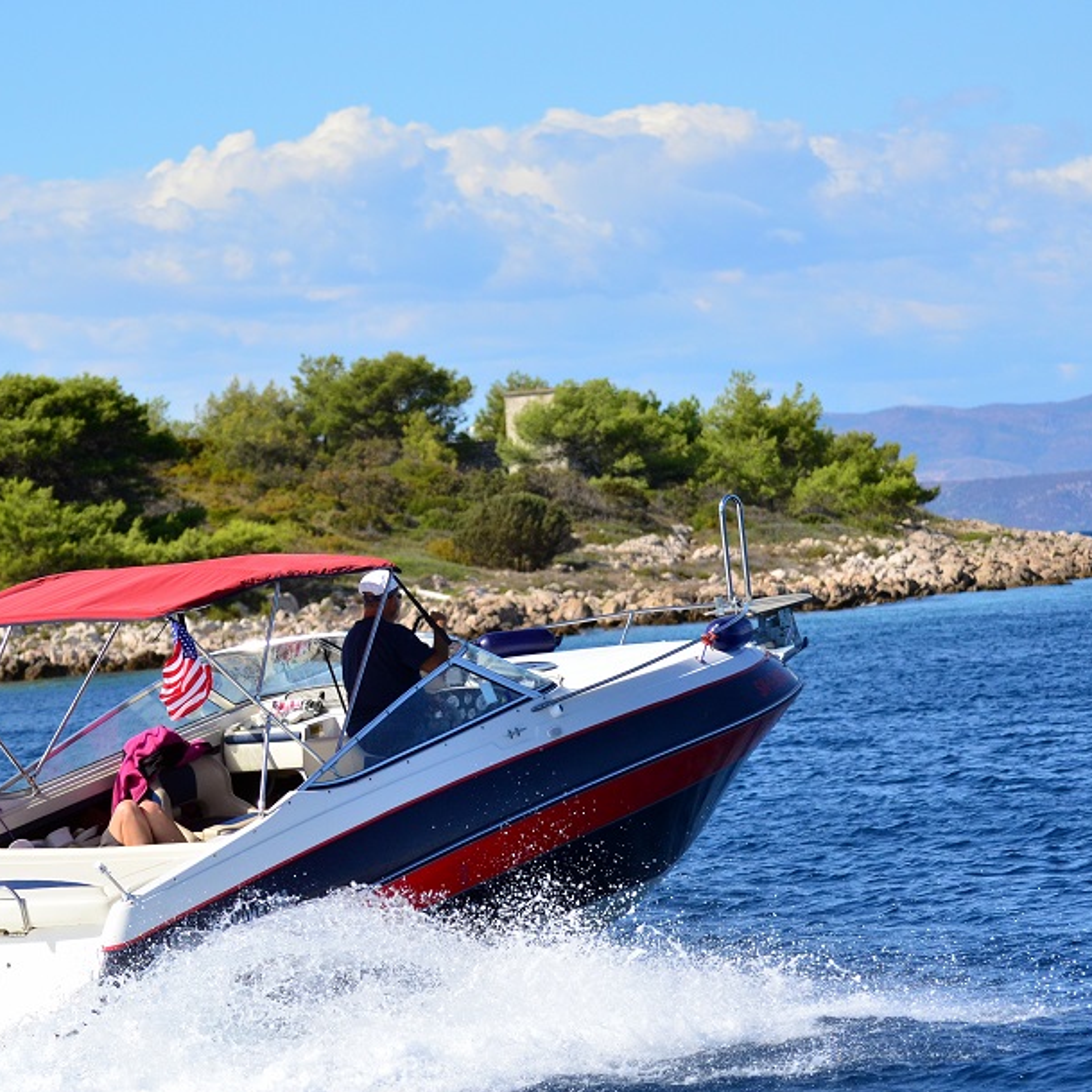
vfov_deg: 9.1
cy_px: 564
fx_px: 6853
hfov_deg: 9.1
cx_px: 403
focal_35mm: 192
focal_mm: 92
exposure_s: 1/6400
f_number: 4.5
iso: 640
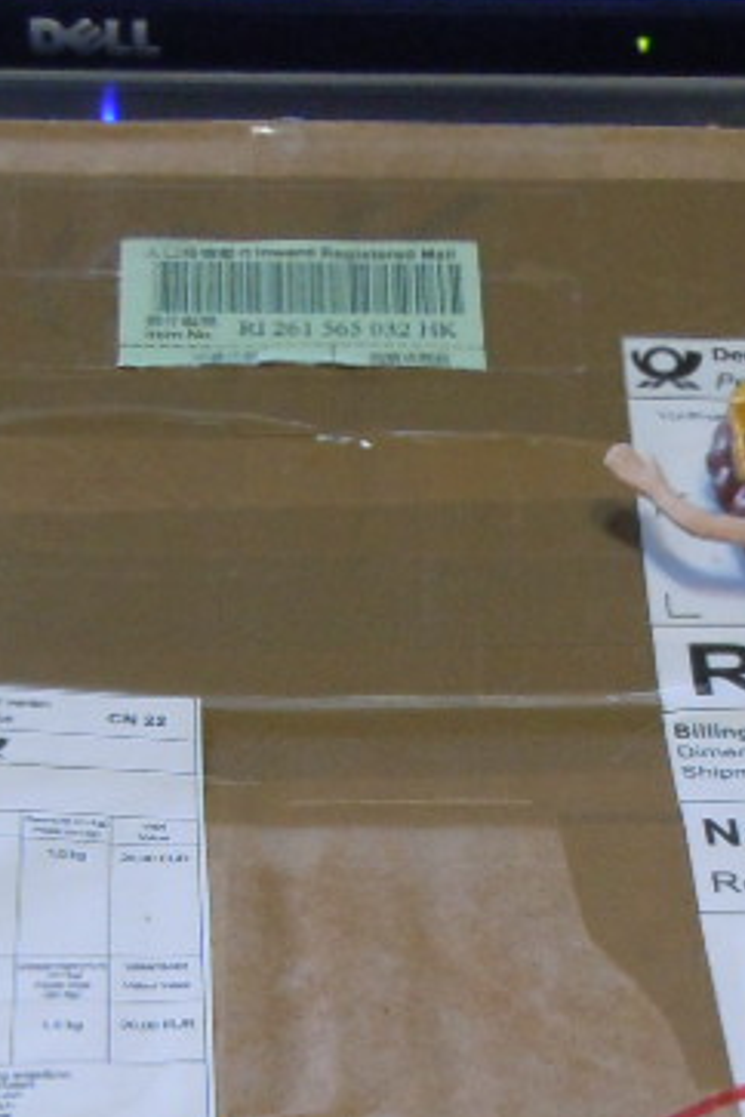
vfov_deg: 22.8
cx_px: 459
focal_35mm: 88
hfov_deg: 15.5
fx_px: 2731
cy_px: 868
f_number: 3.5
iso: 400
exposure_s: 1/20
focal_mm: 5.4
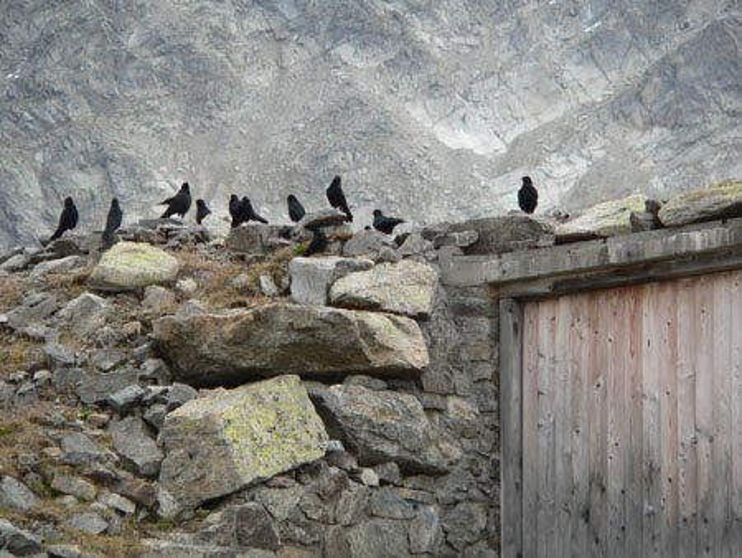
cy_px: 279
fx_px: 7292
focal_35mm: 340
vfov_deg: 4.4
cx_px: 371
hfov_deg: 5.8
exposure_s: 1/125
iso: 80
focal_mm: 56.7
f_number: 3.3
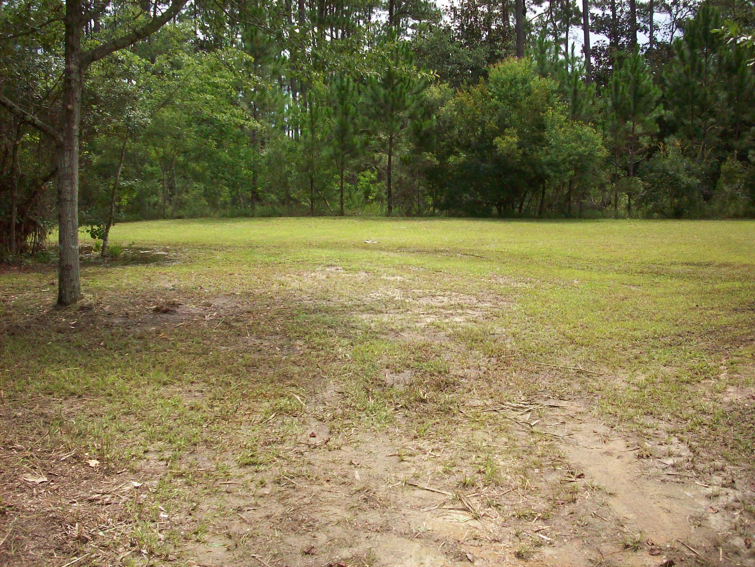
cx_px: 378
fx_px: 807
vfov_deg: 38.7
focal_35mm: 37
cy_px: 284
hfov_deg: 50.1
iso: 200
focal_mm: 6.2
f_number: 2.8
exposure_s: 1/1401
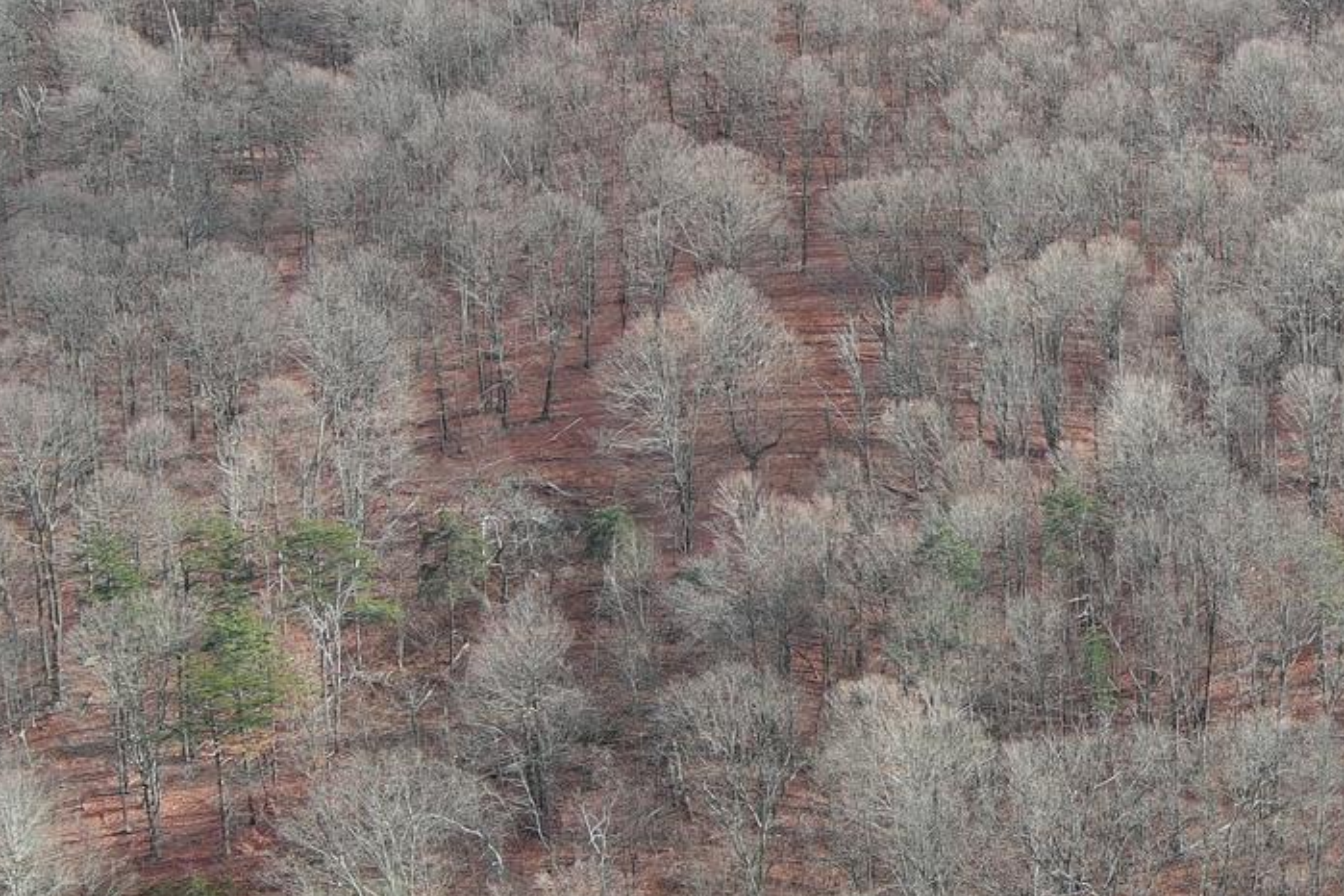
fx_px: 3173
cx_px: 1432
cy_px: 232
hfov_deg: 22.7
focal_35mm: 85
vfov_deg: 16.0
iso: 100
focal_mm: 10.57
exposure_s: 1/171
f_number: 2.8
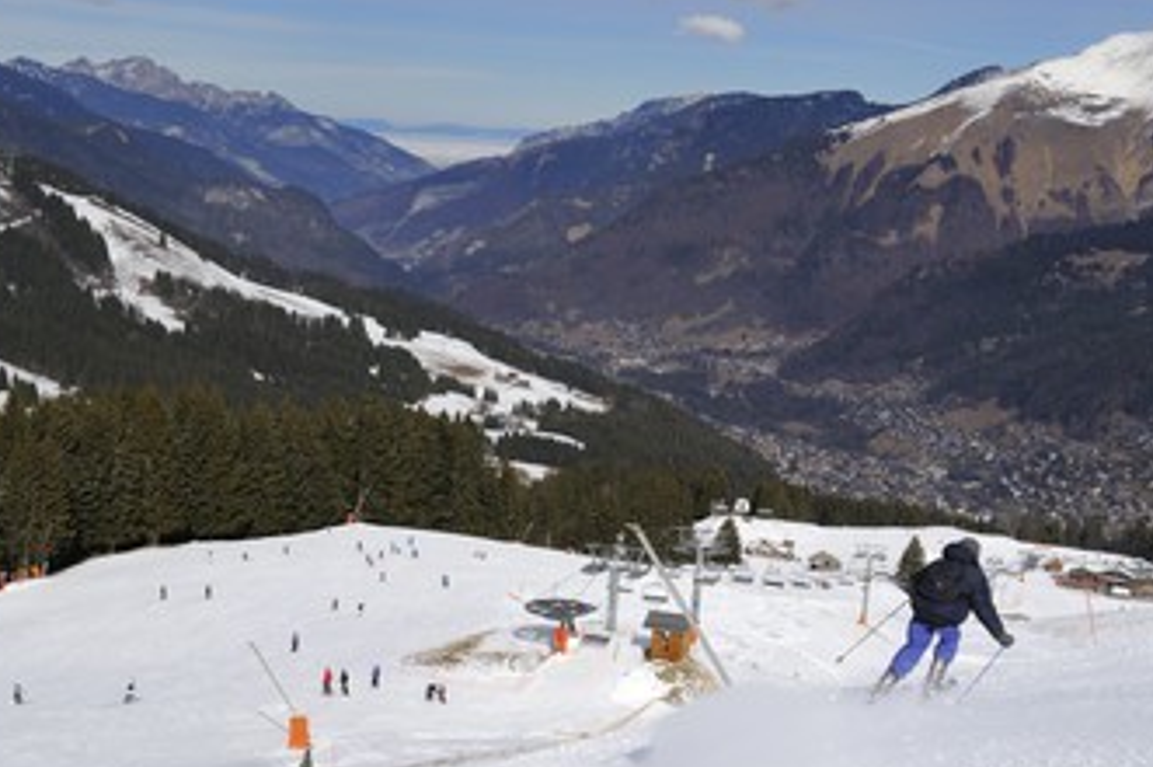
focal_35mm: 61
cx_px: 681
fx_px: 1952
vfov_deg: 22.2
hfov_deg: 32.8
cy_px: 467
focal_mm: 48
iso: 400
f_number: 13
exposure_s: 1/500
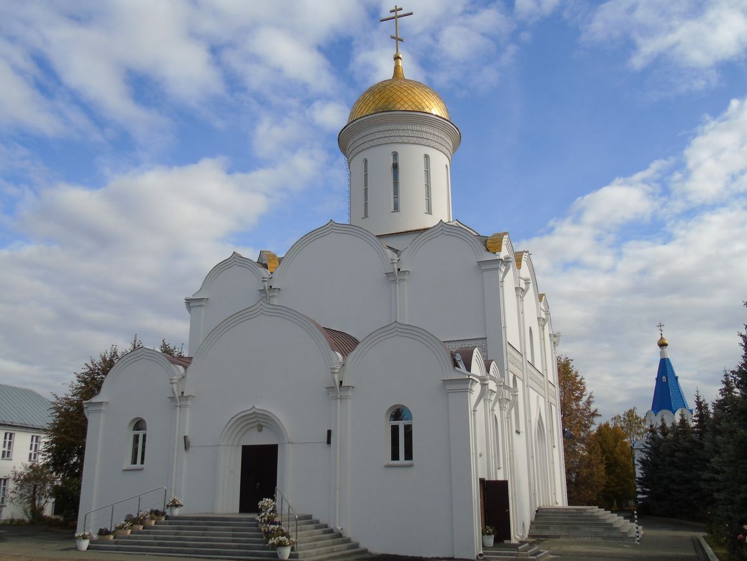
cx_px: 366
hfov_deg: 60.0
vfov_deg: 46.8
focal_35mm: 30
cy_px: 282
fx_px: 647
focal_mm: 5.2
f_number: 3.6
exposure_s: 1/1000
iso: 80
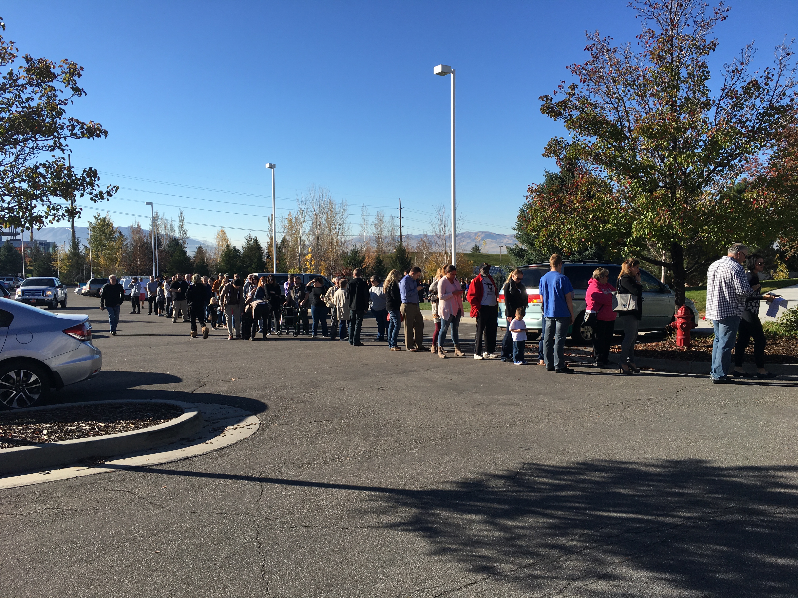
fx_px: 669
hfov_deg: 61.7
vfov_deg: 48.2
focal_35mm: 29
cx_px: 399
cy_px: 299
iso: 25
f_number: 2.2
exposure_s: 1/1399
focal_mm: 4.15
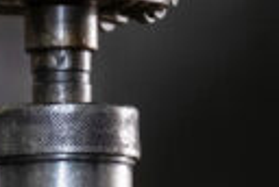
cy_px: 149
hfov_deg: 2.2
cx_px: -416
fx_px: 7193
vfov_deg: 1.5
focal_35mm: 926
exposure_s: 1/80
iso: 320
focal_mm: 77.3
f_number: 2.8
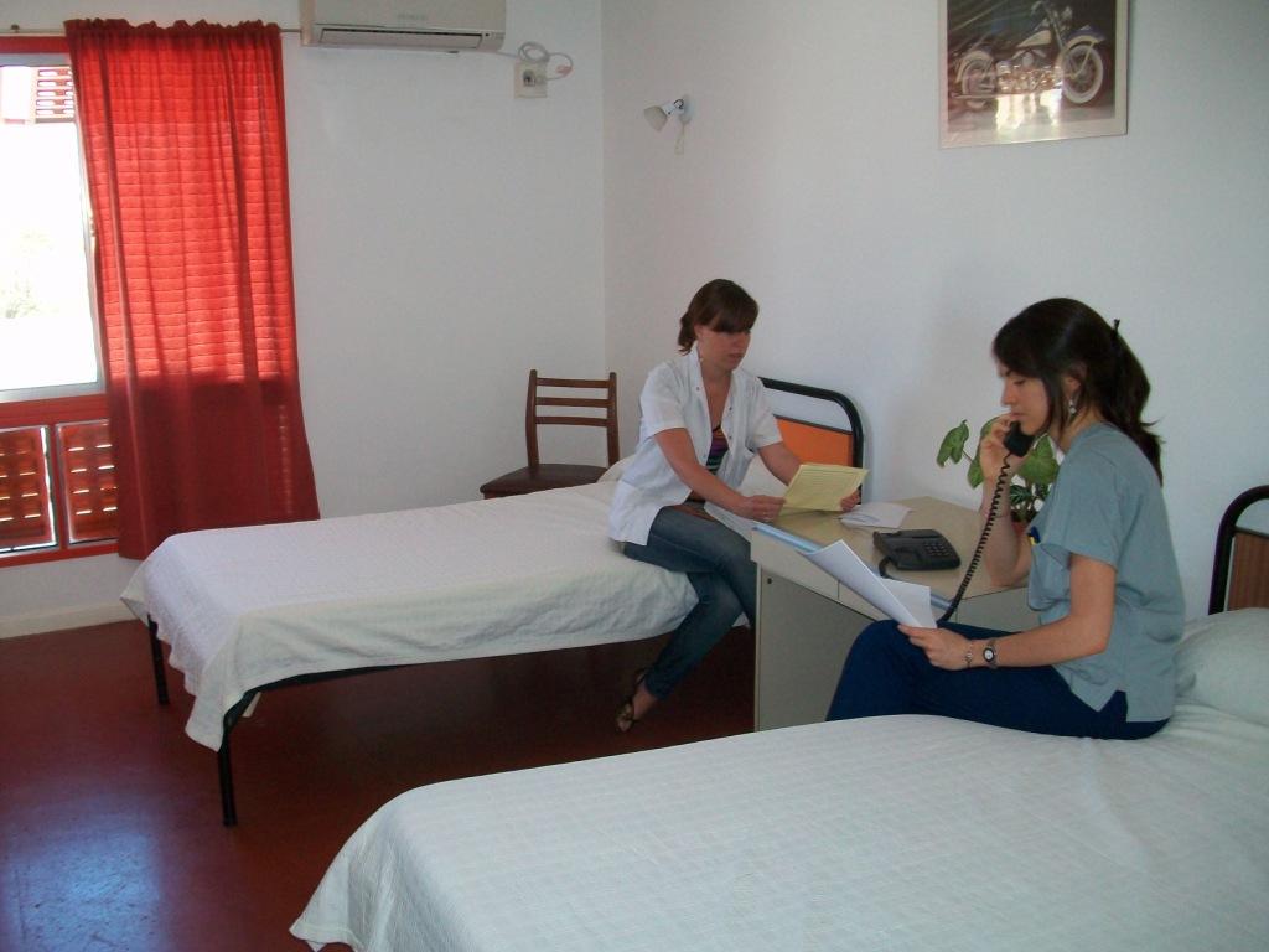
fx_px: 1246
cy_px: 476
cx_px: 634
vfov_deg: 41.8
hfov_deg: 54.0
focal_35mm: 34
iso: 120
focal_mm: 5.7
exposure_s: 1/60
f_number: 2.8
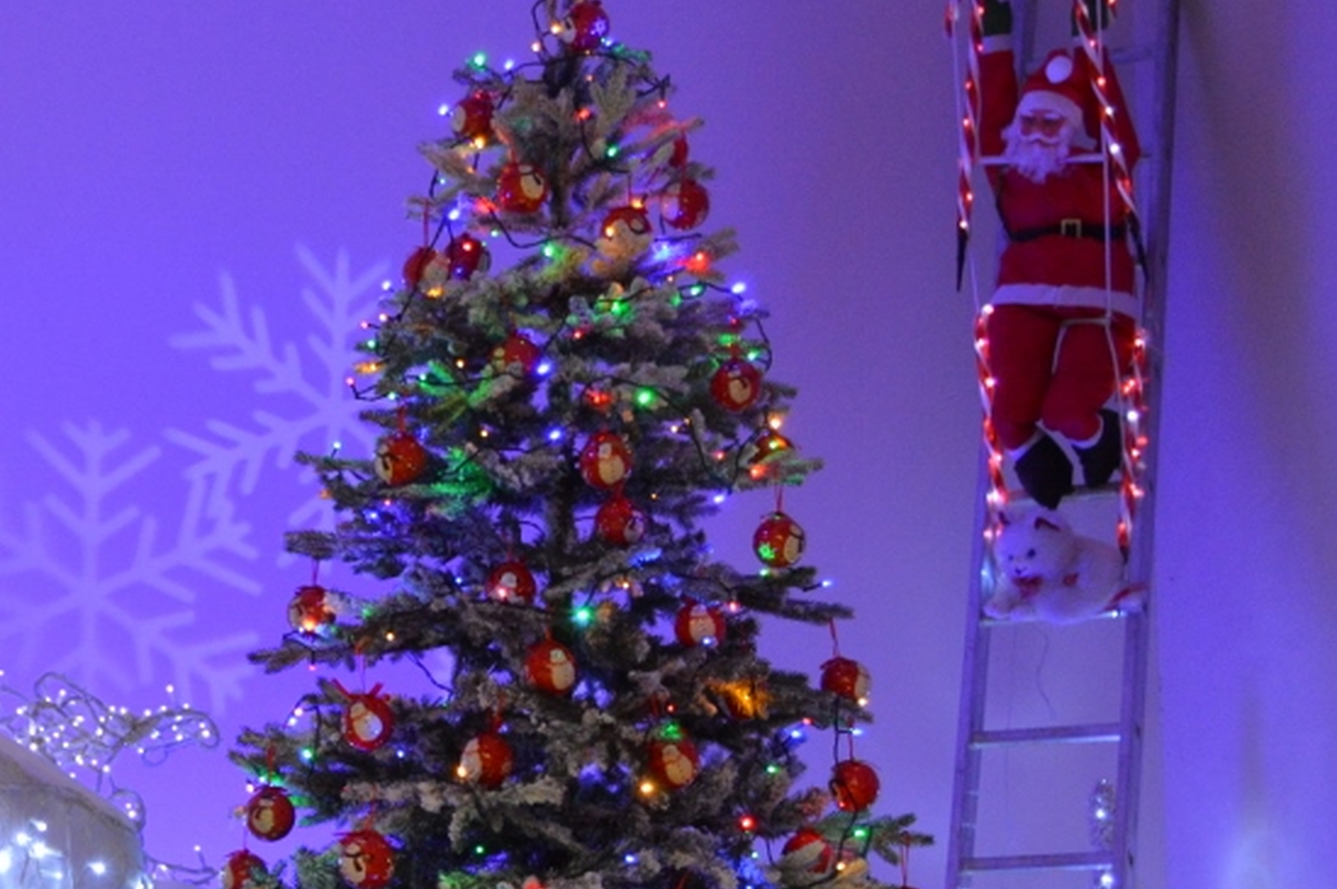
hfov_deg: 21.9
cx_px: 156
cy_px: 751
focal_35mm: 91
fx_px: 3377
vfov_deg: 14.9
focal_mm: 26
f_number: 4
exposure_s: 1/60
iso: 1250
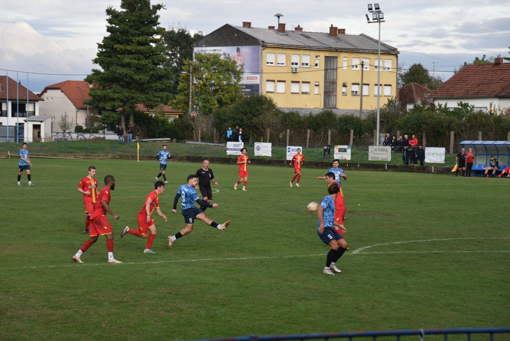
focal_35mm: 120
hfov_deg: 17.1
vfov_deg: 11.4
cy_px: 170
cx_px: 255
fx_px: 1700
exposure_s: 1/250
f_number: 8
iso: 360
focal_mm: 120
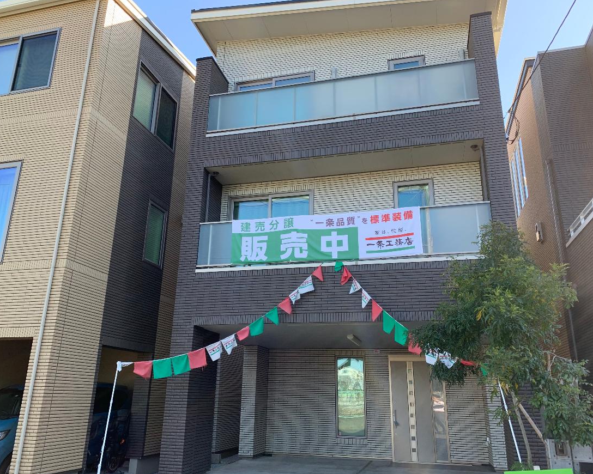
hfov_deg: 62.2
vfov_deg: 51.5
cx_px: 304
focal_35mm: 28
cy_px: 242
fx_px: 491
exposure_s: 1/274
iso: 25
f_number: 1.8
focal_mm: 4.25
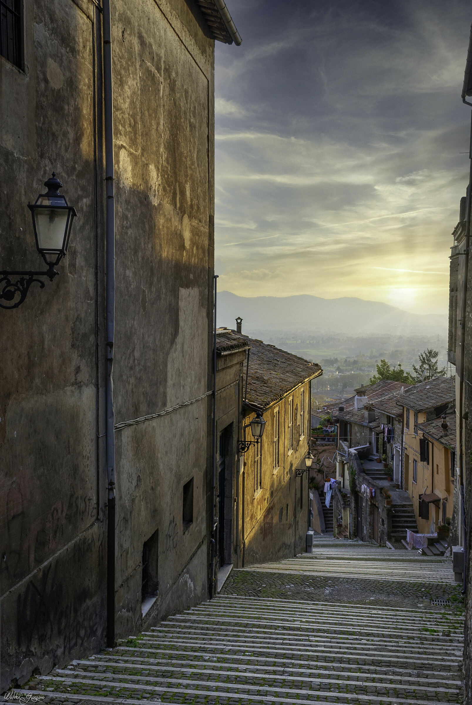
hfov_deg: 34.3
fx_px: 765
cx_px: 236
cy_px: 352
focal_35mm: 39
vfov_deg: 49.5
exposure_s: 1/60
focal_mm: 26
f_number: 7.1
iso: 200
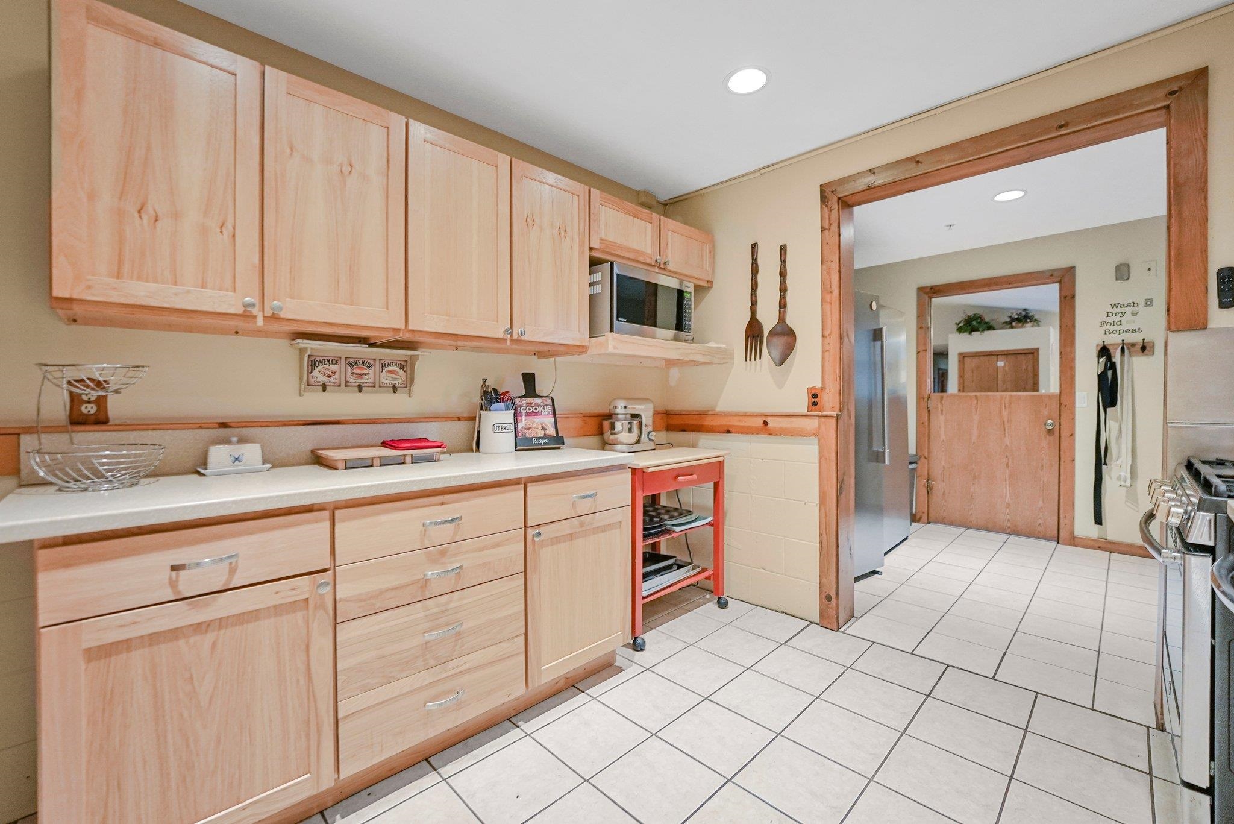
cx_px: 617
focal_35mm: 14
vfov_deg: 81.3
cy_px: 412
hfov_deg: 104.2
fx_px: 480
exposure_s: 1/250
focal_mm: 14
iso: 2500
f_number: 3.2
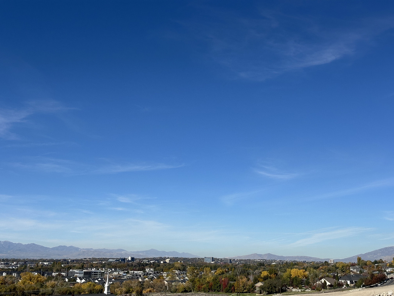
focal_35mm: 48
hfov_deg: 39.7
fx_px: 546
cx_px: 197
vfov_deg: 30.3
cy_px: 148
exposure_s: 1/7092
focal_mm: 6.86
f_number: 1.78
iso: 64
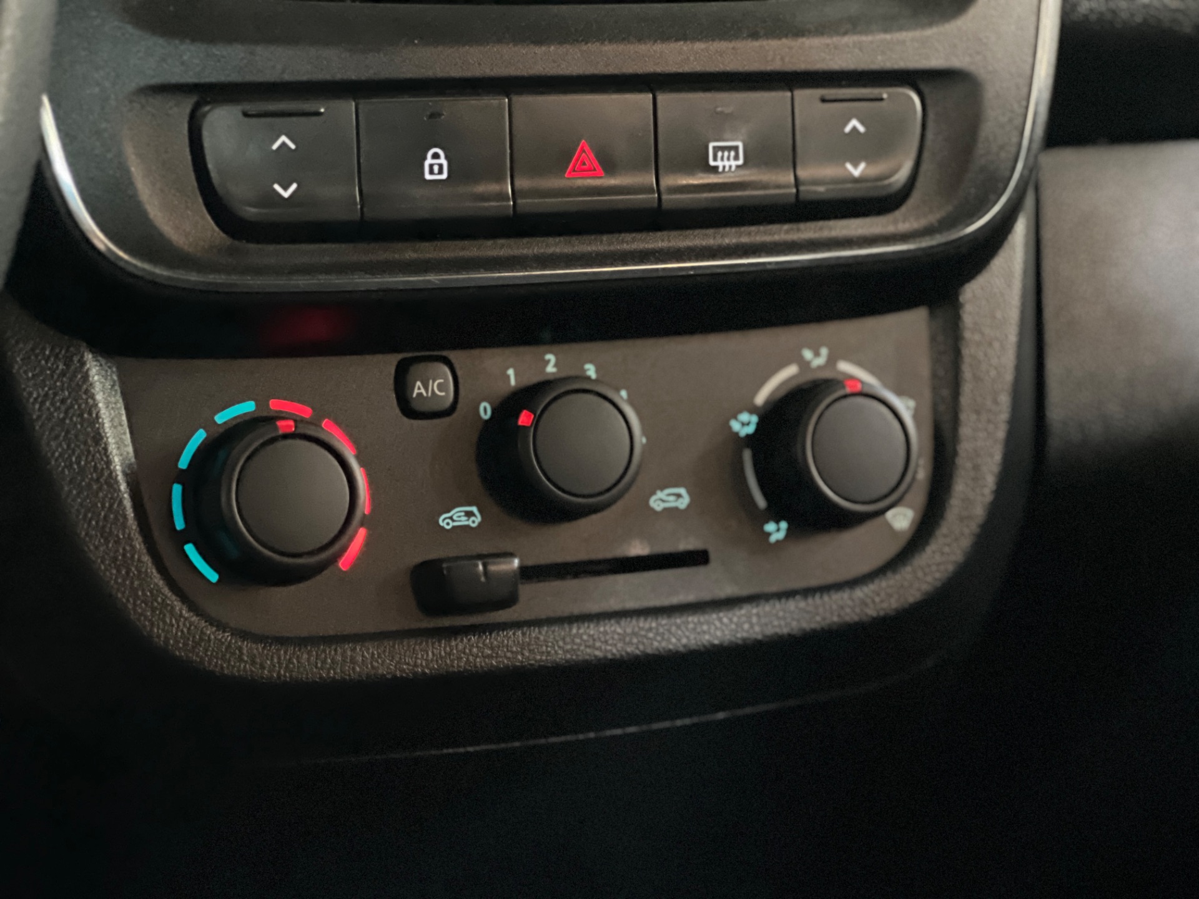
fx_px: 2667
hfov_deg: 25.3
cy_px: 450
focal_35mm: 77
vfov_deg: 19.1
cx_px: 600
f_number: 2.8
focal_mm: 9
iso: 2000
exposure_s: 1/15
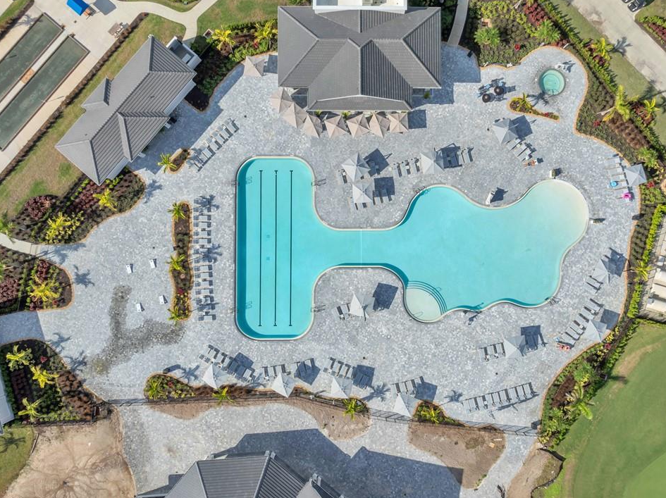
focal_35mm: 26
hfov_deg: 67.3
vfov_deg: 53.0
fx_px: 500
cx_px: 357
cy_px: 241
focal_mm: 12.29
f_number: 7.1
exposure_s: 1/400
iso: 100
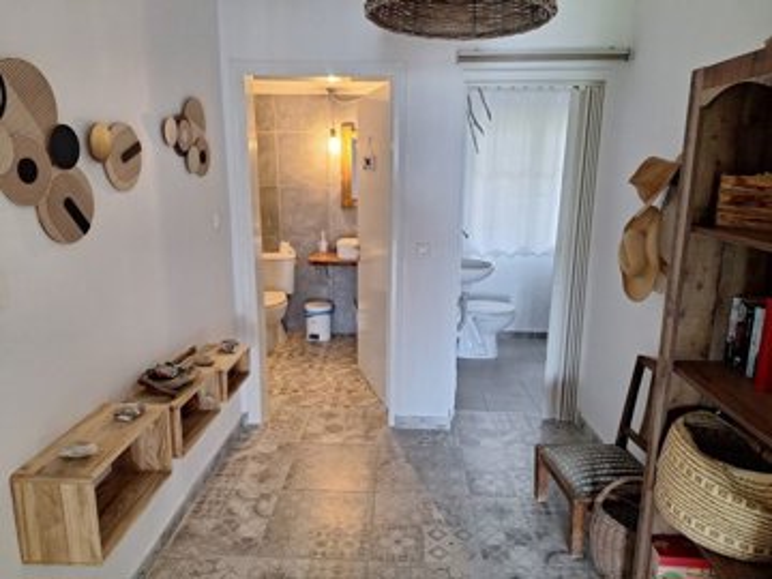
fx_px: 513
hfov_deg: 73.9
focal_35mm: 23
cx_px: 386
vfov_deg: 58.9
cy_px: 290
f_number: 1.8
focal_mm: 5.54
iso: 250
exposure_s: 1/50
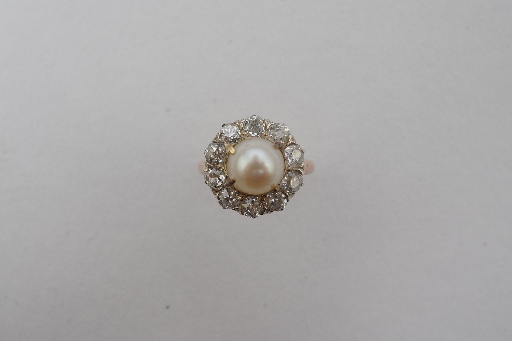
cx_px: 256
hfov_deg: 43.6
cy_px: 170
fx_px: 640
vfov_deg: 29.9
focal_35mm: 45
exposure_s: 1/100
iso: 640
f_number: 22
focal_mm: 30
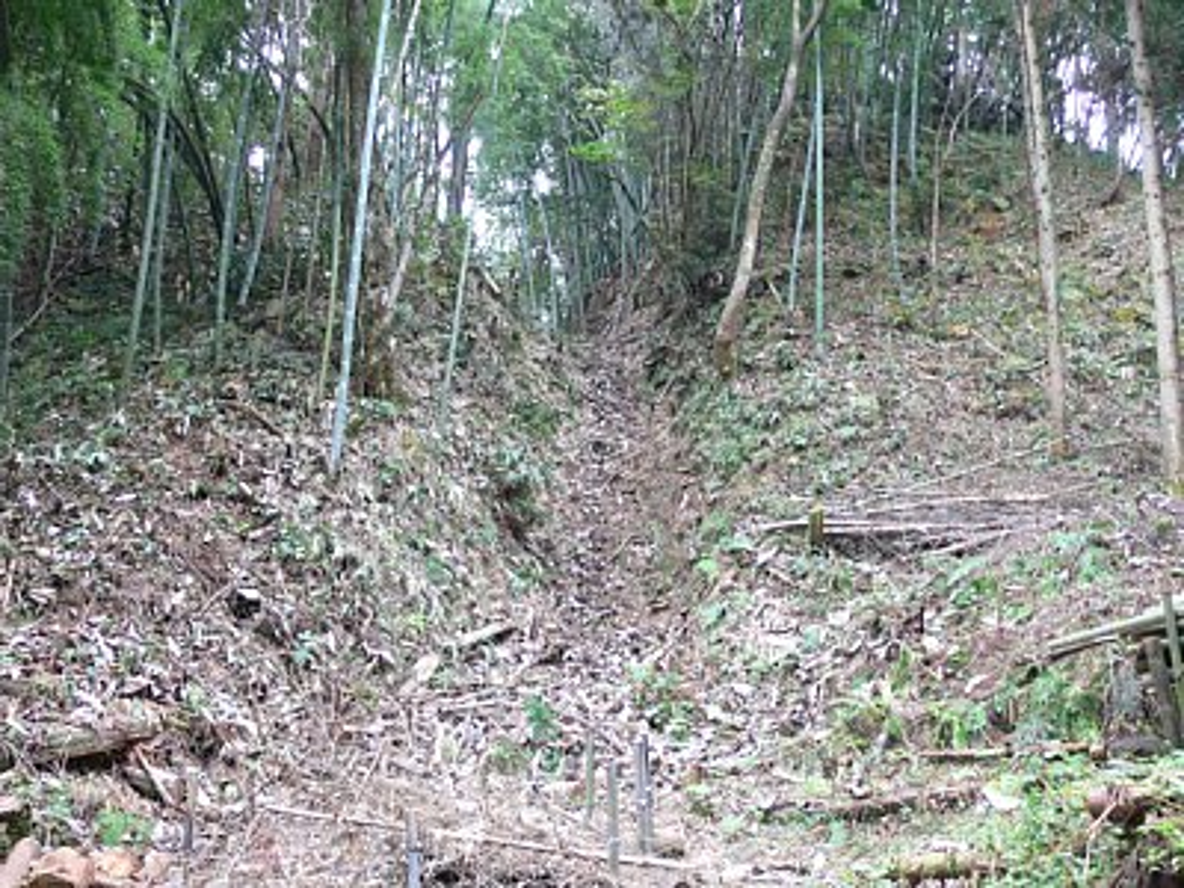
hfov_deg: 52.6
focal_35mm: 35
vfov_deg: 40.7
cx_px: 592
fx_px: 1197
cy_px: 444
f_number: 2.8
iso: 100
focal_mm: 7.4
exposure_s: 1/30
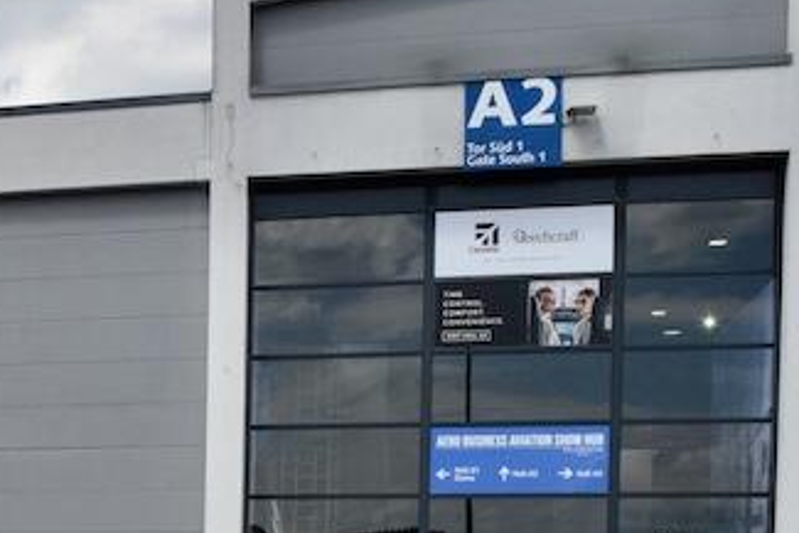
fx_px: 1887
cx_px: -371
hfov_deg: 20.7
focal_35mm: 85
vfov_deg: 15.0
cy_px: 770
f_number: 14
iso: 800
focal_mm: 18
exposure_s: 1/800
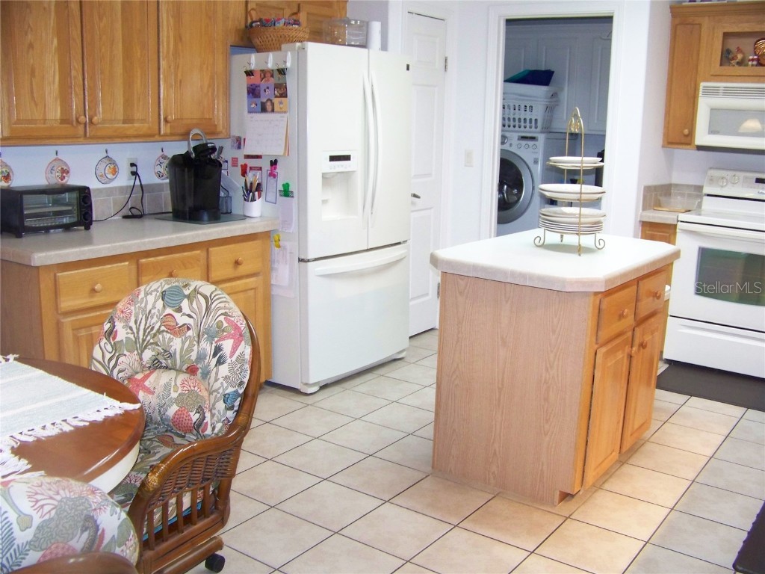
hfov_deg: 51.4
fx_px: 796
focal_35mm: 36
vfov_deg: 39.7
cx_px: 382
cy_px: 287
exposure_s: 1/30
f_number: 2.8
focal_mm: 5.85
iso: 250
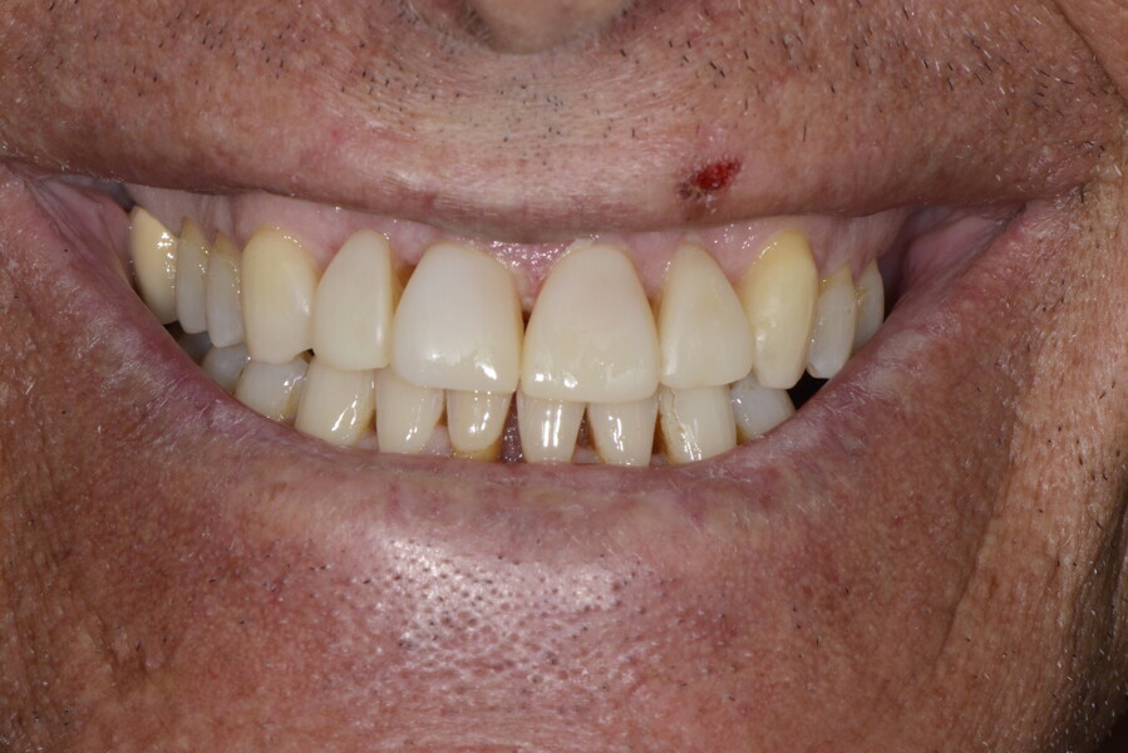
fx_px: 3291
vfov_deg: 13.1
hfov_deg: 19.5
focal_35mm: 105
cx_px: 564
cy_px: 376
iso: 2500
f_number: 40
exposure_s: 1/250
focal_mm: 105
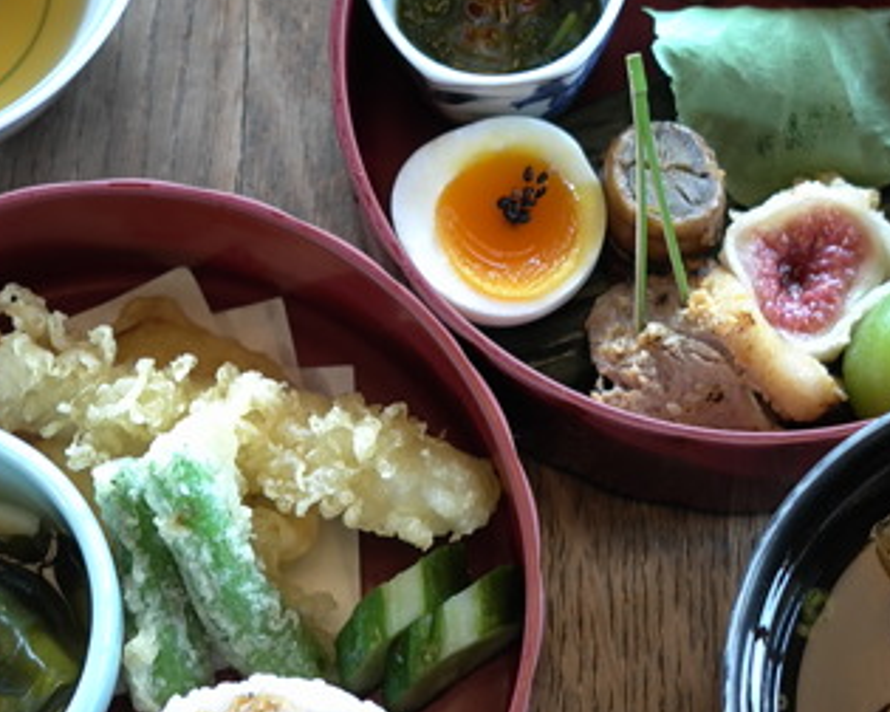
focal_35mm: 107
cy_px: 582
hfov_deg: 17.9
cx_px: 455
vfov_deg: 14.3
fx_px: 2818
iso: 160
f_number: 2.8
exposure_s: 1/30
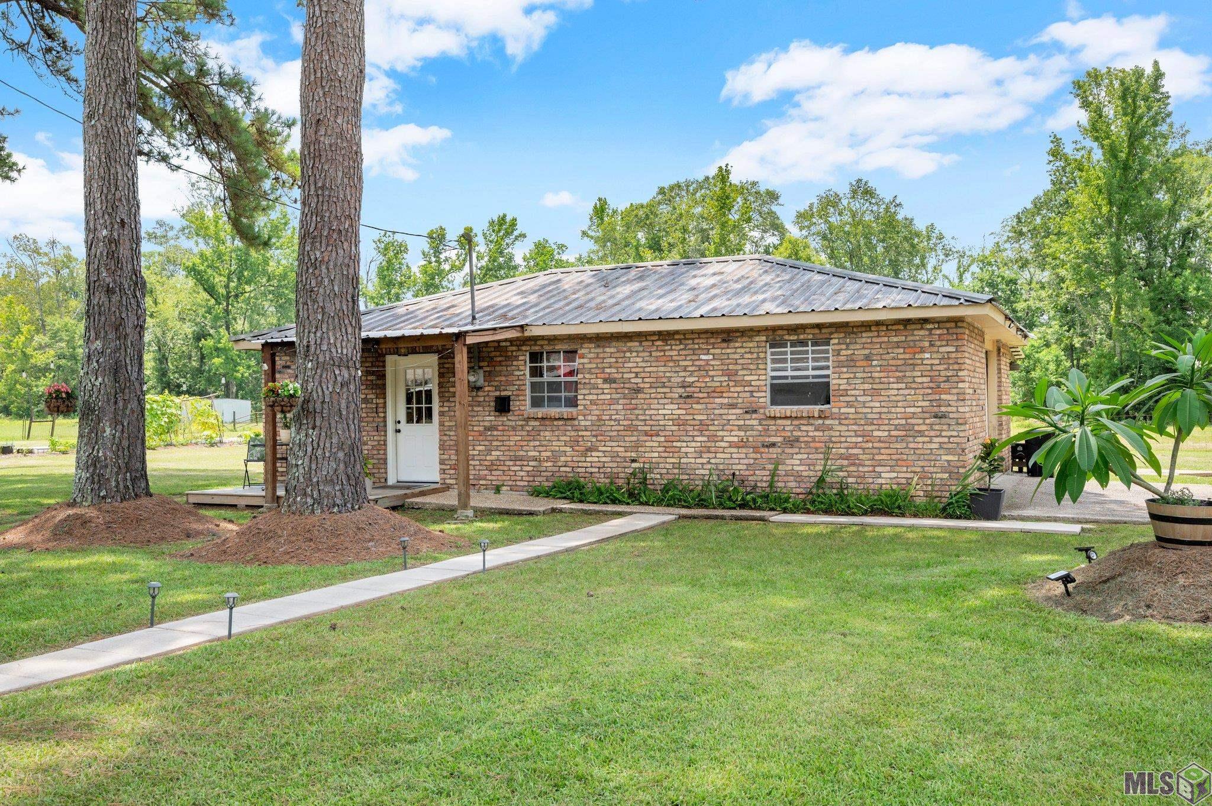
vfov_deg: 43.5
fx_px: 1009
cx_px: 606
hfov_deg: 62.0
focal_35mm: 30
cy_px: 403
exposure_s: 1/320
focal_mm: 30
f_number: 10
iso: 320
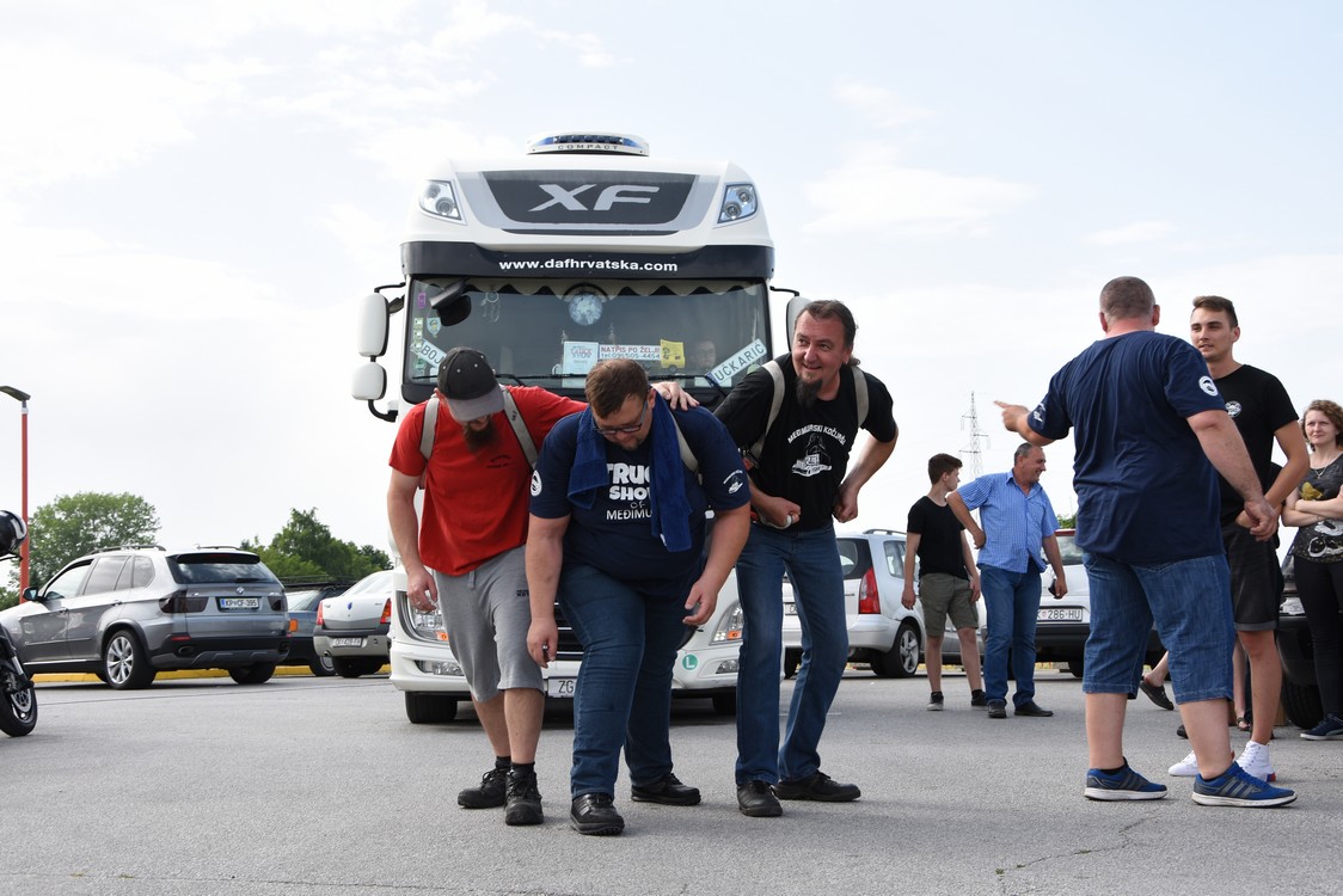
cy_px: 448
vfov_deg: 28.1
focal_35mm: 48
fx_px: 1791
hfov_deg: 41.1
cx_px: 672
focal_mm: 32
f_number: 7.1
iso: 100
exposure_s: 1/160
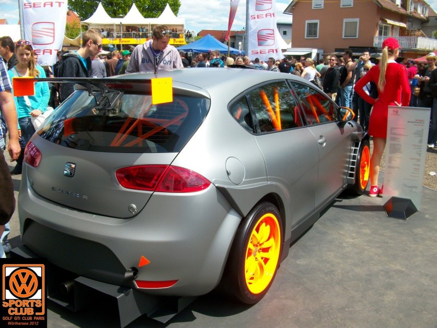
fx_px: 429
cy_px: 164
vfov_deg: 41.8
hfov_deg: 54.0
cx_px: 218
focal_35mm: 34
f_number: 5.5
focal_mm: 5.7
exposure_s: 1/251
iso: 80
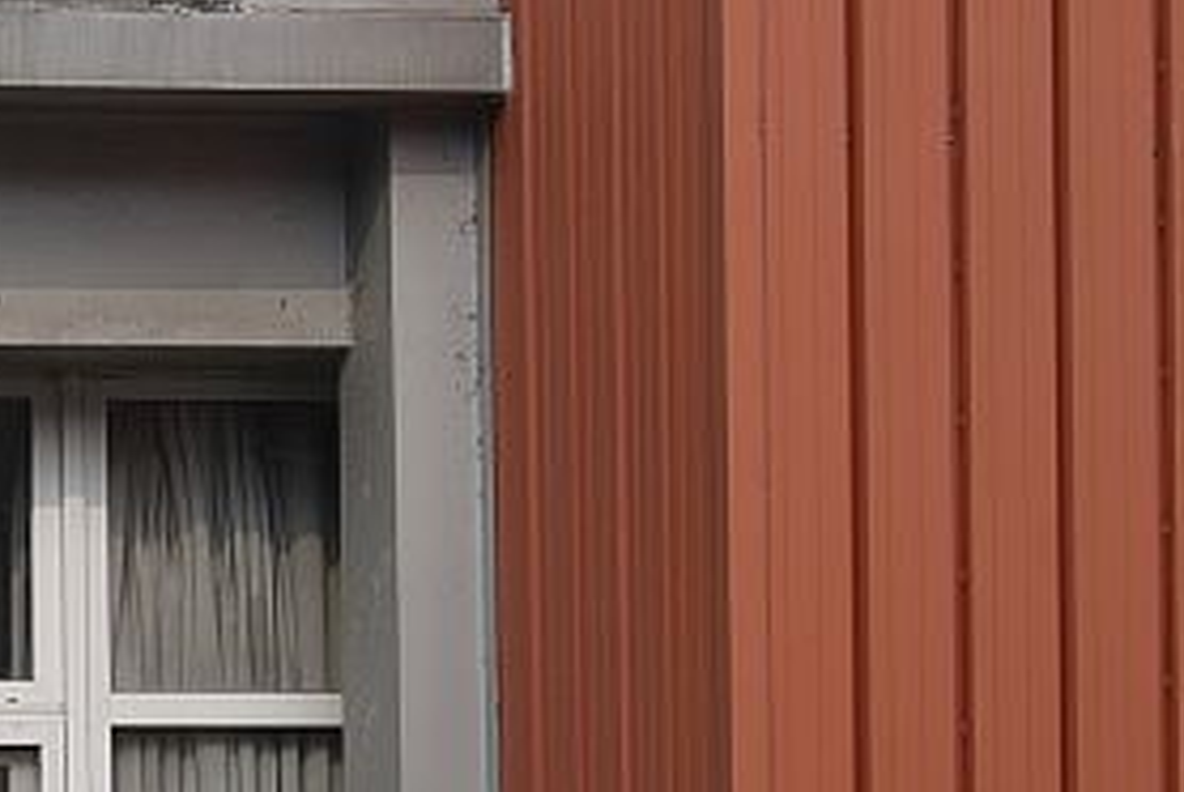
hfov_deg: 11.8
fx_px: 4971
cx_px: -1363
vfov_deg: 8.9
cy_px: 1182
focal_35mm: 151
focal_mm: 35
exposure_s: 1/200
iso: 100
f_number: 2.5
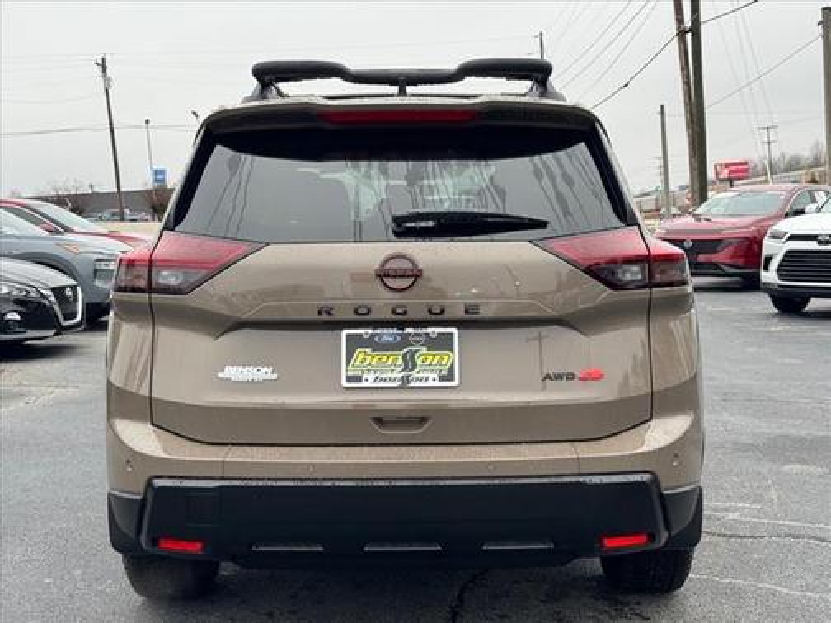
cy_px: 312
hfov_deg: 39.7
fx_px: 1152
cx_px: 416
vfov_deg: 30.3
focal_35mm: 48
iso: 64
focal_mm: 6.76
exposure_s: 1/433
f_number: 1.78
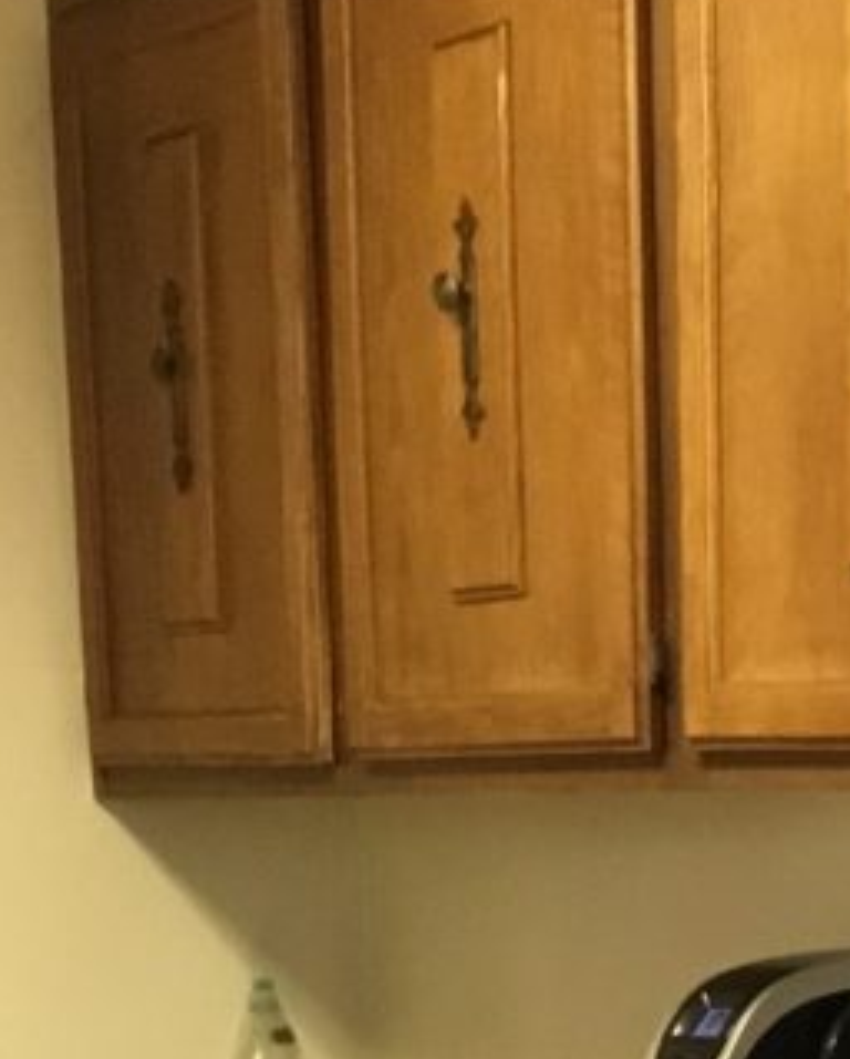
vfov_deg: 18.4
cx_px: 890
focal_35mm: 97
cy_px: 1384
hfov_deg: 15.5
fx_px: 3044
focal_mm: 3.3
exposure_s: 1/30
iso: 200
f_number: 2.4
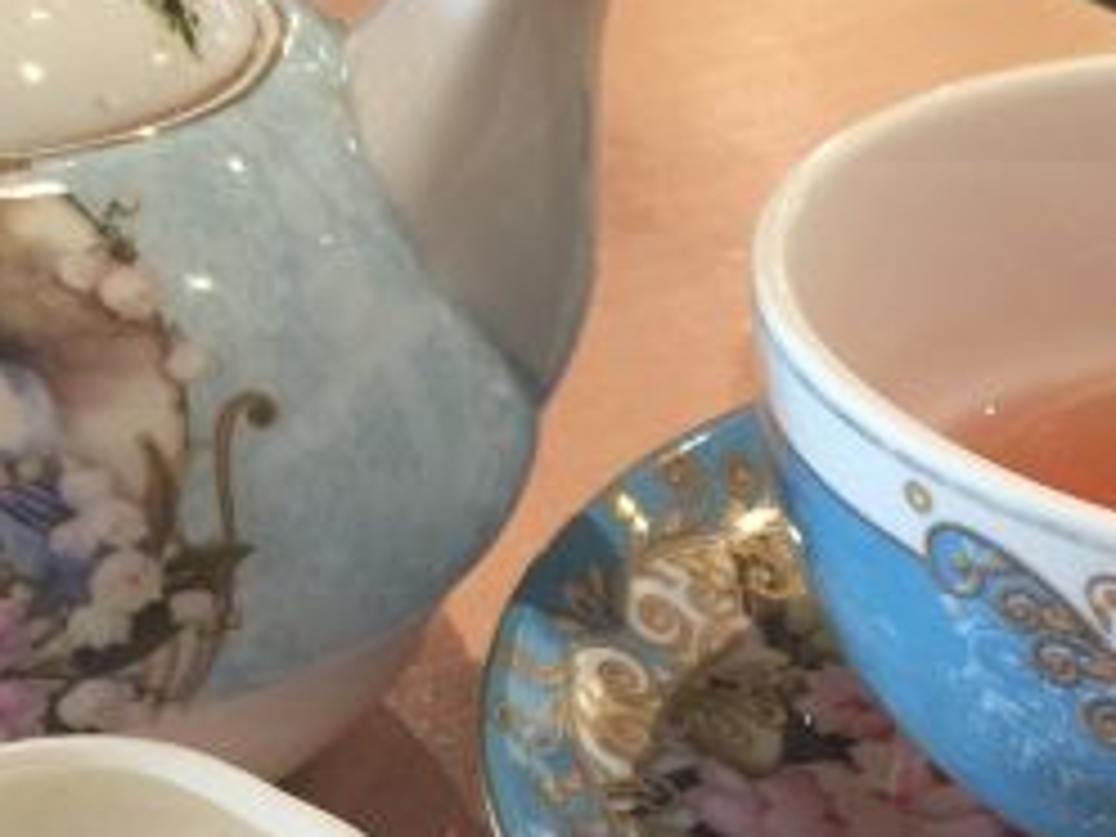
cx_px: 706
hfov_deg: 23.8
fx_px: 2644
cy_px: 695
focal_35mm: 82
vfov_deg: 17.8
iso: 100
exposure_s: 1/10
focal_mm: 4.15
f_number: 2.2
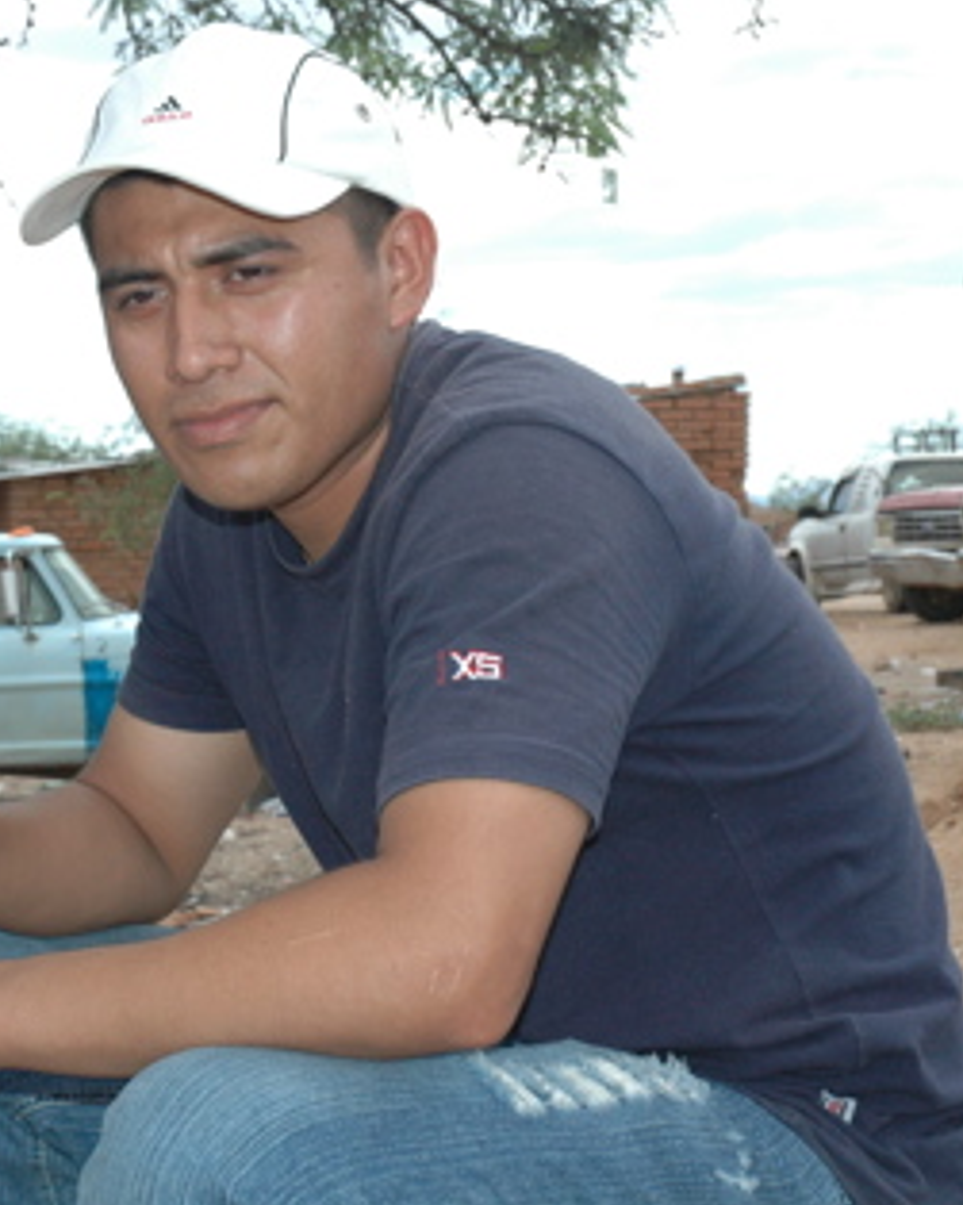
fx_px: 3065
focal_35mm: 86
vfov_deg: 22.2
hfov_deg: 17.7
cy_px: 601
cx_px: 230
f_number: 9
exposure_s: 1/500
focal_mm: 40
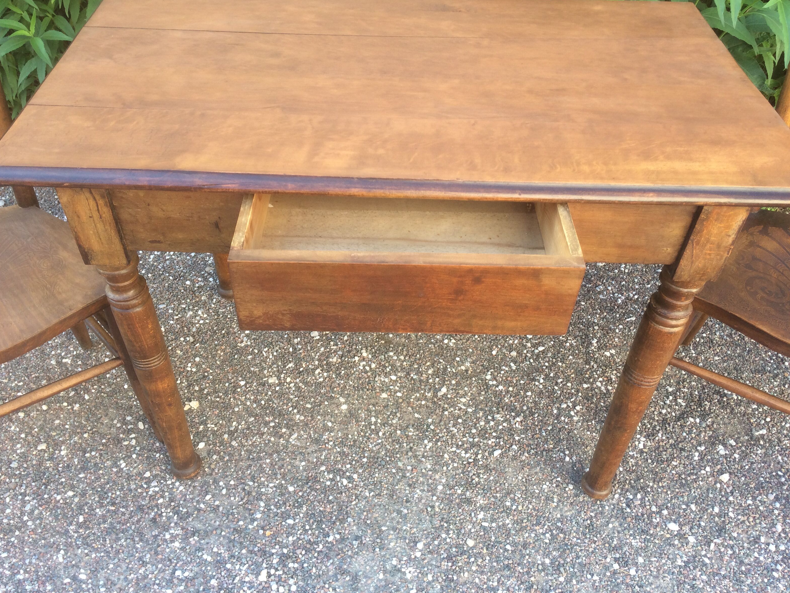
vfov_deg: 46.8
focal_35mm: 30
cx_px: 382
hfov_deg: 60.0
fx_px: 685
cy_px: 289
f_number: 2.2
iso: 40
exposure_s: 1/100
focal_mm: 4.15
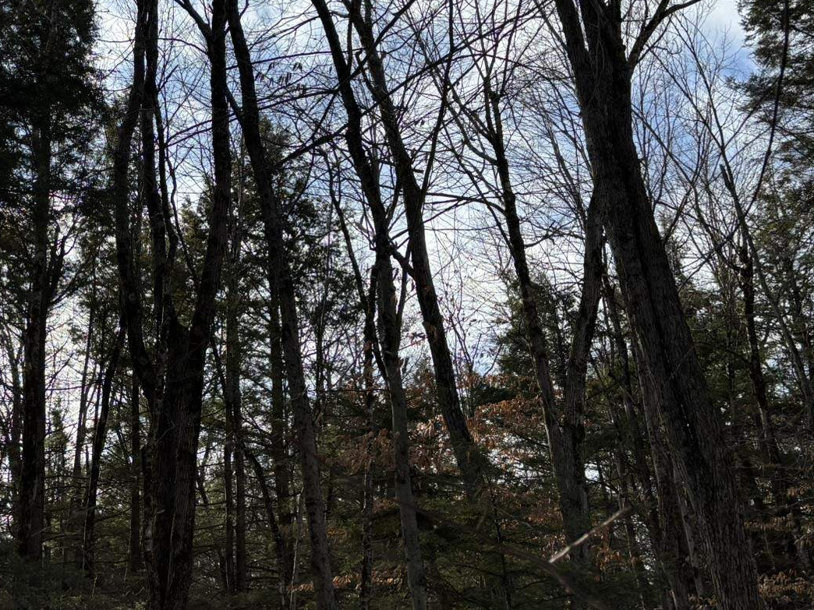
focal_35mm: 51
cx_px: 126
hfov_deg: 35.8
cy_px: 139
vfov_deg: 28.1
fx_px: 1199
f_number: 1.6
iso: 50
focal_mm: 5.96
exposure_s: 1/2639
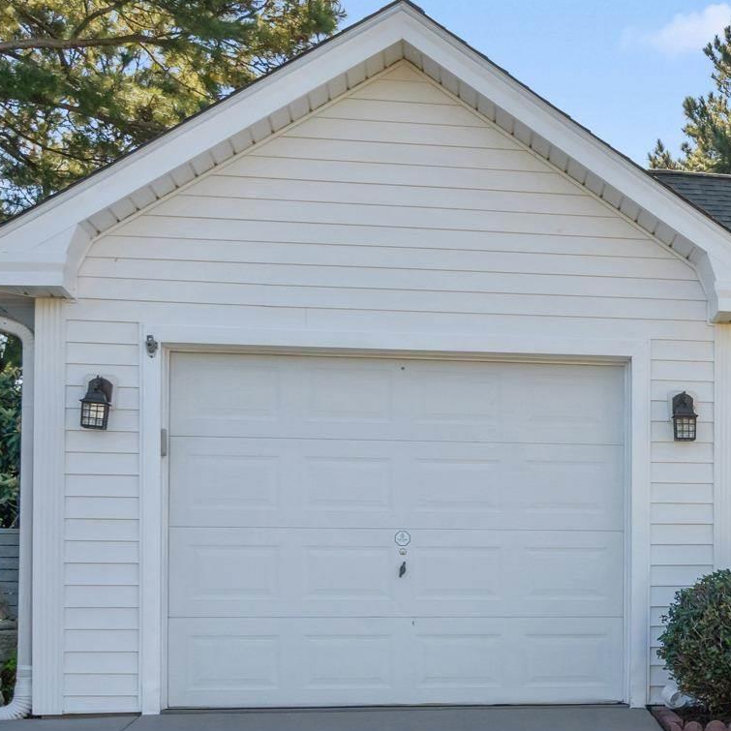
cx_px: 908
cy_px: 403
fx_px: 1816
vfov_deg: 22.8
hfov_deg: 21.0
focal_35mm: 76
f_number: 8
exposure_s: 1/400
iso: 500
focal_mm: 27
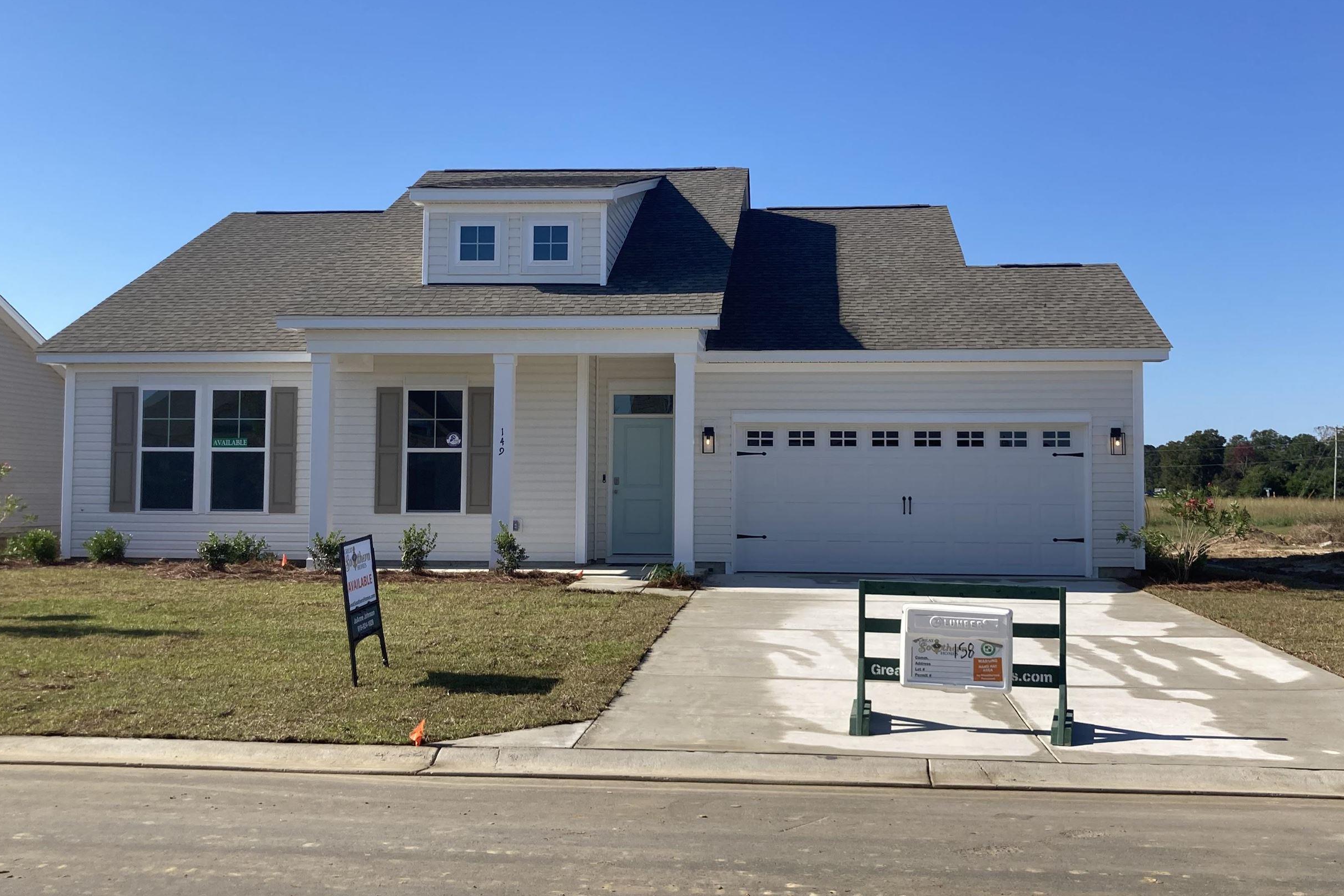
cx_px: 698
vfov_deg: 35.9
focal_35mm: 37
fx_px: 1381
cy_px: 416
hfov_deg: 51.9
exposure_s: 1/2114
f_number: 1.8
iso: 20
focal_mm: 3.99
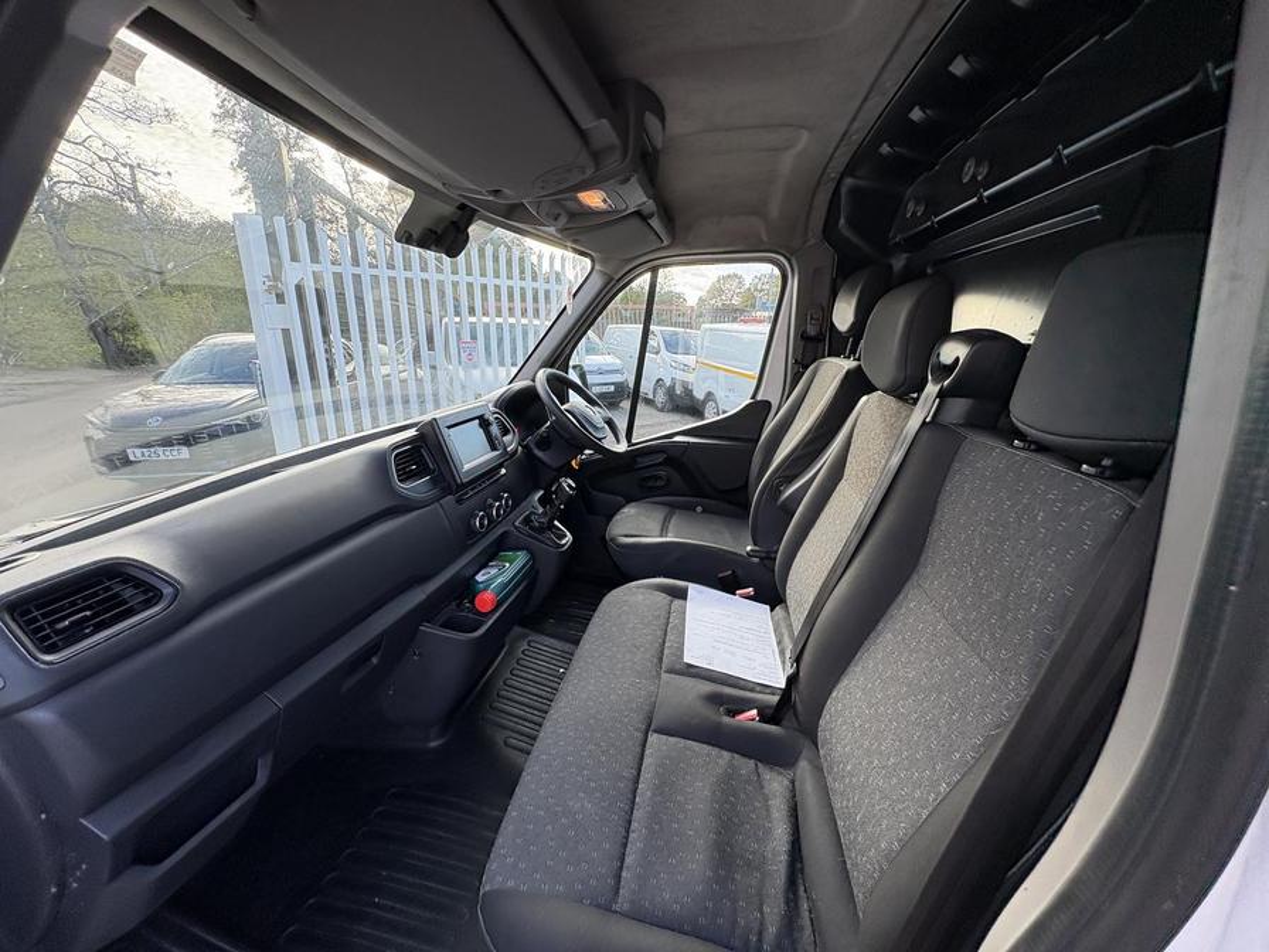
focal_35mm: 14
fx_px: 513
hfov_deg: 102.1
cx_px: 634
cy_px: 476
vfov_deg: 85.7
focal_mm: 2.22
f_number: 2.2
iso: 64
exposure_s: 1/131
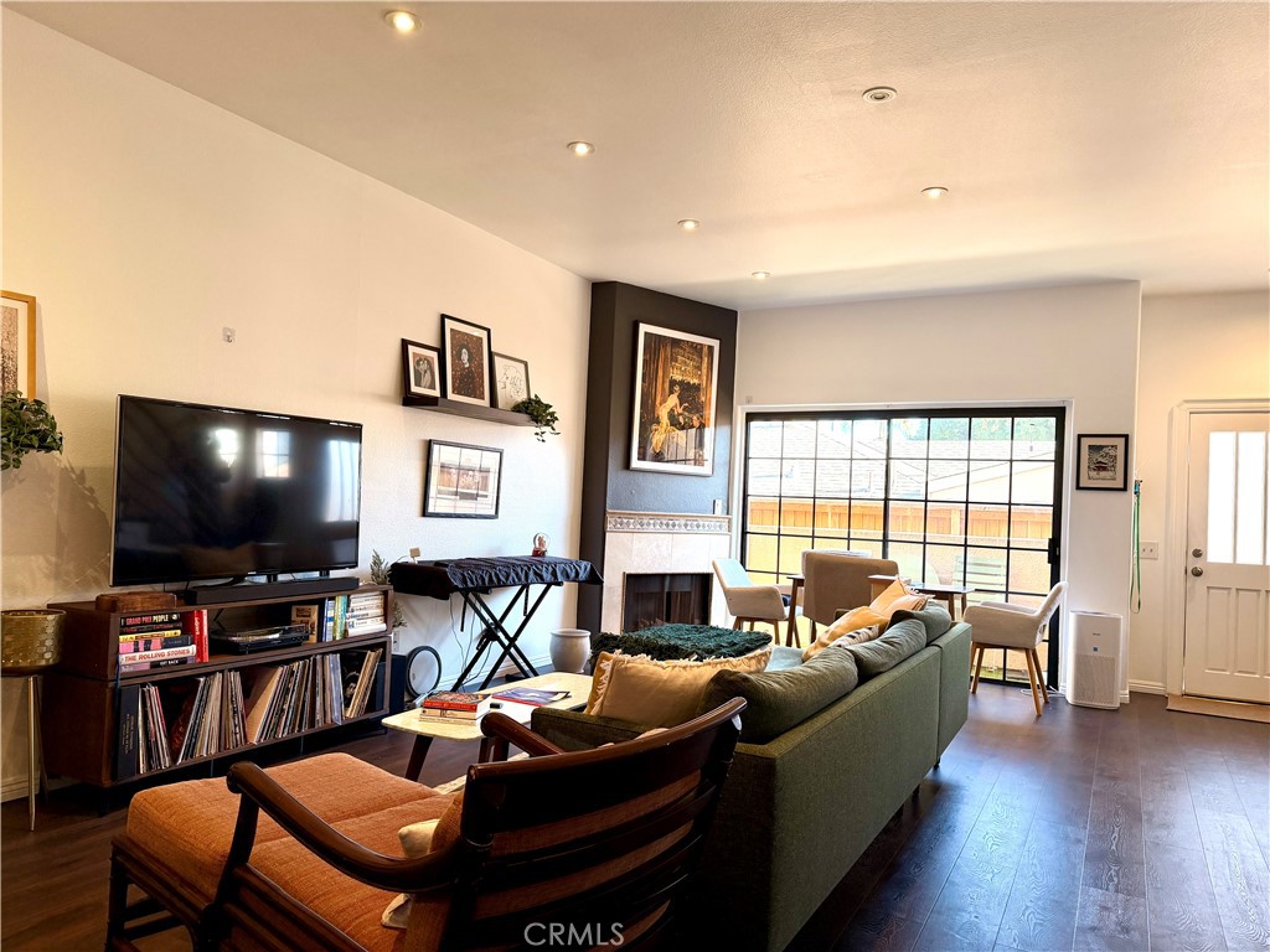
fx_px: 881
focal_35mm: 24
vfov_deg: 56.8
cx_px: 635
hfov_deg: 71.6
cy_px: 476
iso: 160
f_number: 1.78
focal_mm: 6.76
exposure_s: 1/121
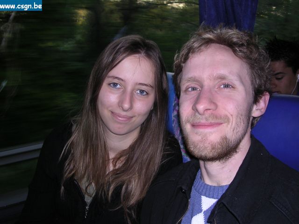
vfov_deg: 37.7
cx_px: 150
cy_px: 112
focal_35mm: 38
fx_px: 328
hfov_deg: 49.0
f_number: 2.8
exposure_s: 1/60.1
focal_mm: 5.8
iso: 100
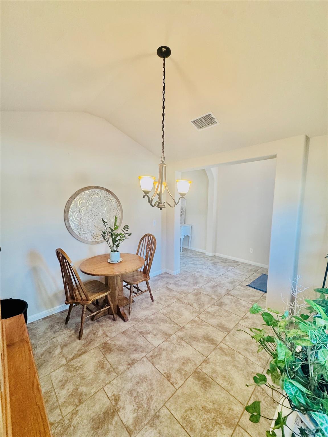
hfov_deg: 85.7
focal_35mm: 14
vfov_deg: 102.1
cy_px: 218
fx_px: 177
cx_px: 164
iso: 200
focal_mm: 2.22
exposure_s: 1/60
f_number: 2.2
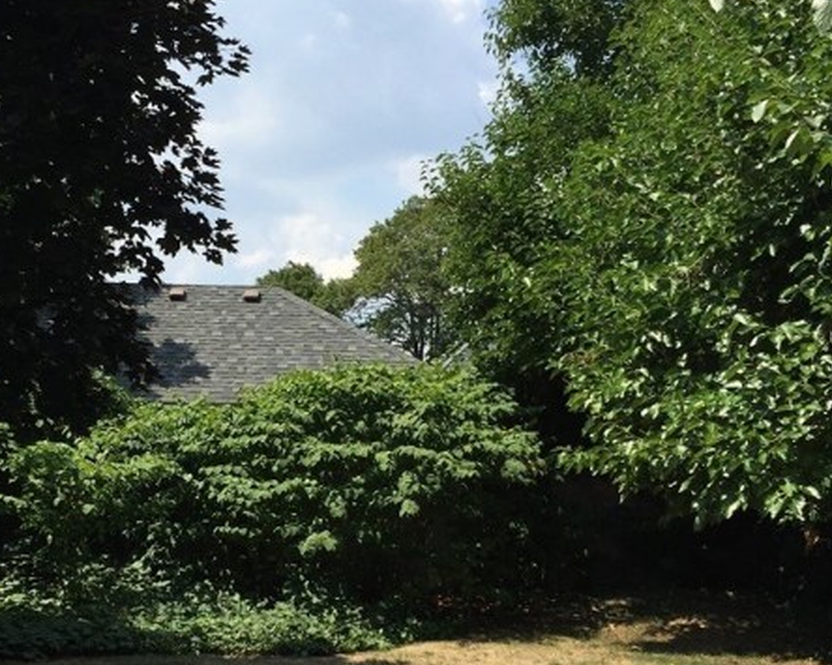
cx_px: 304
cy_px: 489
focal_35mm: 49
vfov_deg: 30.4
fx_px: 1206
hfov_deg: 37.8
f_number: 2.2
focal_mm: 4.15
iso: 32
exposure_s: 1/2475
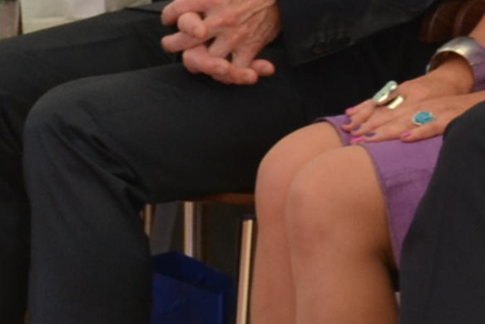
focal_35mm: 338
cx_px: 605
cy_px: -407
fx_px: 4554
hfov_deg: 6.1
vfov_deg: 4.0
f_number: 5.3
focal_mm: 38
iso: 400
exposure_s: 1/125
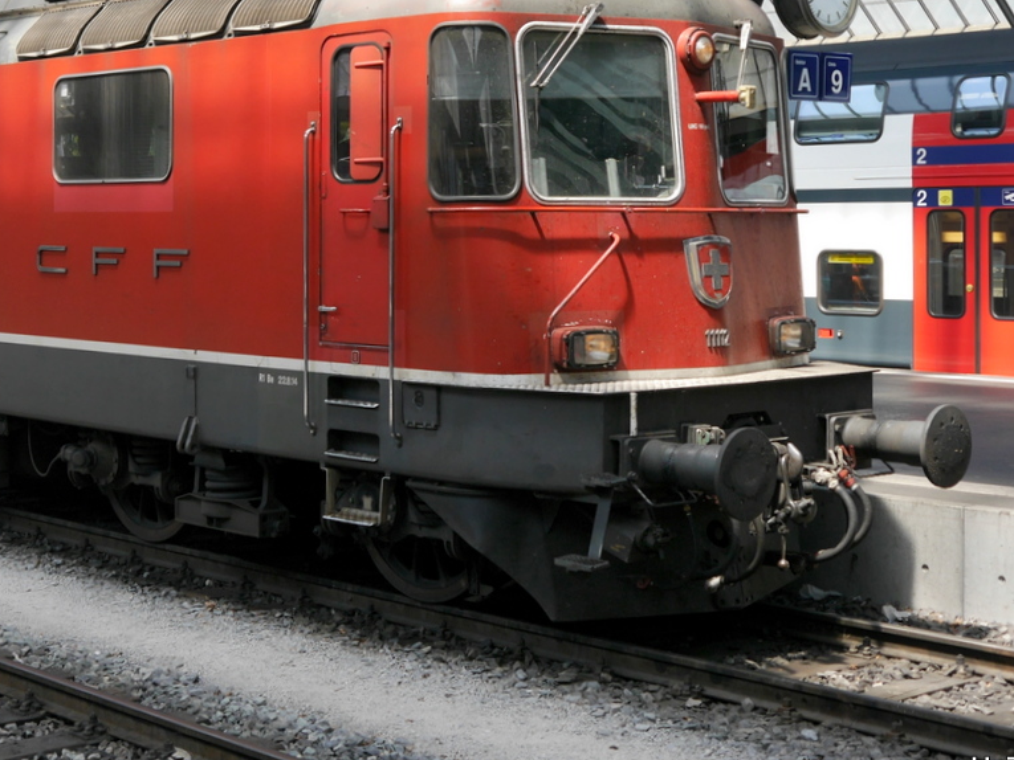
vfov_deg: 21.2
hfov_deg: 27.8
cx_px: 266
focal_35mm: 69
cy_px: 221
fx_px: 2022
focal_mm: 22
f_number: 5
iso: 160
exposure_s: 1/125
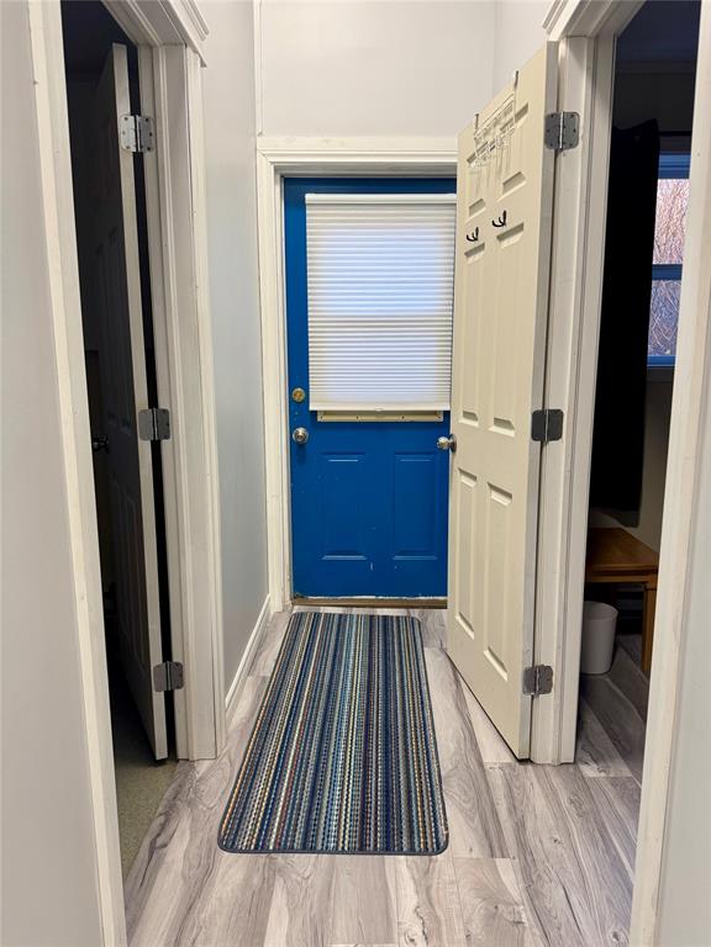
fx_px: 657
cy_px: 474
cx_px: 356
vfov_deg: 71.6
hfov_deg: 56.8
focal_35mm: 24
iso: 200
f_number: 1.78
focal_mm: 6.76
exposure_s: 1/120
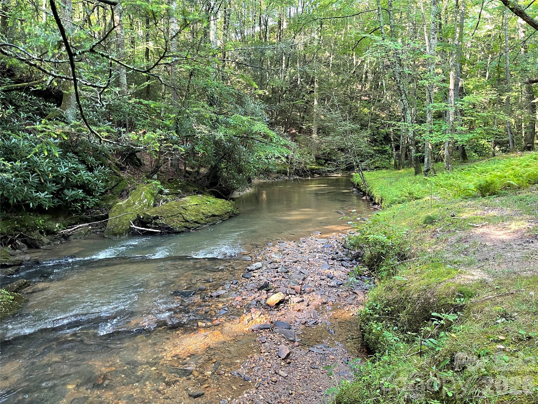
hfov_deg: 67.3
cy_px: 202
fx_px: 404
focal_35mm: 26
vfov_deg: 53.1
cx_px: 269
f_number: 1.6
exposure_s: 1/60
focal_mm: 5.1
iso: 250
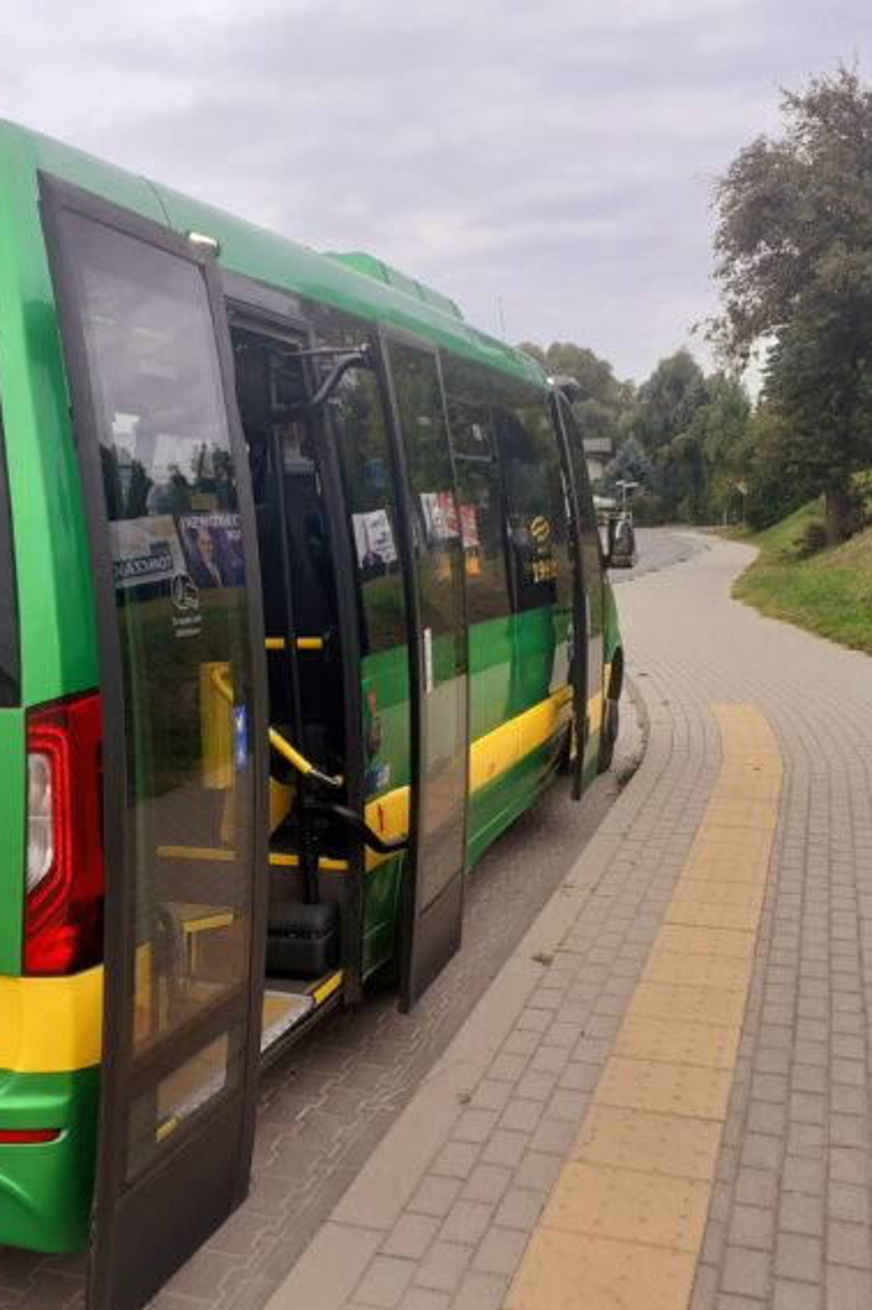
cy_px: 662
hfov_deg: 34.6
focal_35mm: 38
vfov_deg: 50.7
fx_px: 1382
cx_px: 265
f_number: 1.9
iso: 40
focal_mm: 3.6
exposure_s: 1/222
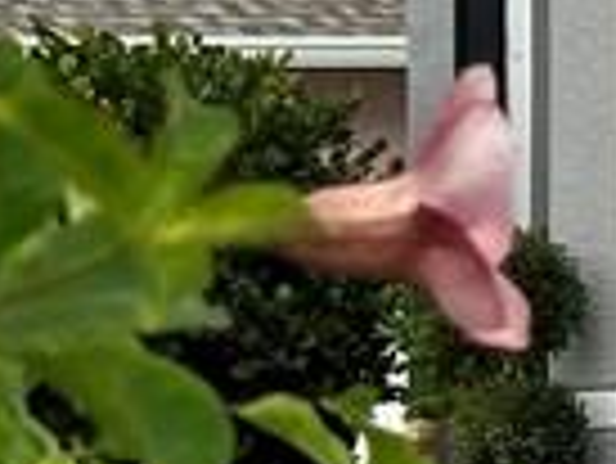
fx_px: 6394
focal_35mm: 359
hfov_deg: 5.1
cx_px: 2253
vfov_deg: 4.1
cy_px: -622
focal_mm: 6.86
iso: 64
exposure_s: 1/3731
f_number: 1.78
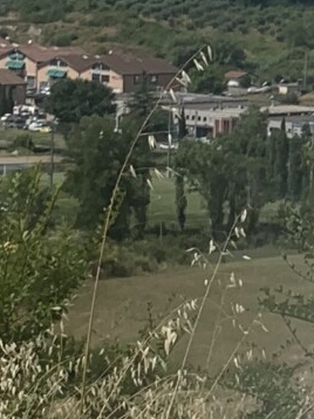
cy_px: 71
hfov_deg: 7.6
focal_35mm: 186
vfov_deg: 10.6
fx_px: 2252
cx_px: 642
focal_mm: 4.25
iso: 25
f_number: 1.8
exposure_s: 1/2755
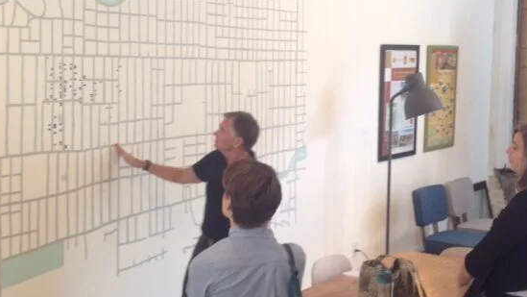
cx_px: 310
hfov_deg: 31.4
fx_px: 936
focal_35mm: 67
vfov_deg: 18.0
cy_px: 106
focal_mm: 4.12
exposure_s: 1/20
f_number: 2.4
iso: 64
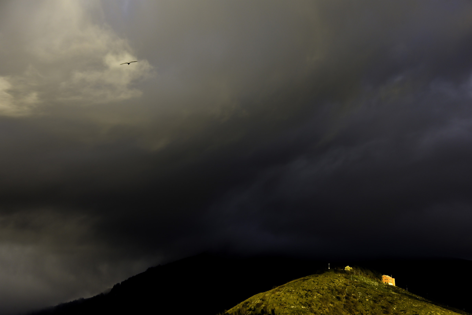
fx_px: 1469
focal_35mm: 112
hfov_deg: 18.3
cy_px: 158
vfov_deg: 12.2
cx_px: 236
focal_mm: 112
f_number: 10
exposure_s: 1/250
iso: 200
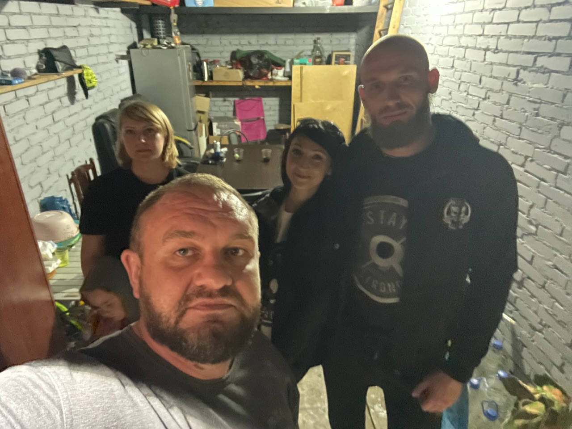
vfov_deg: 58.9
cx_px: 286
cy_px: 214
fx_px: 380
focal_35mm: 23
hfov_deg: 73.9
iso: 2000
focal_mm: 2.71
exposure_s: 1/14
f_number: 2.2
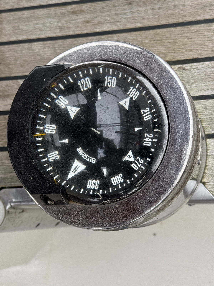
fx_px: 396
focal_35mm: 48
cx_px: 107
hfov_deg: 30.3
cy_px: 143
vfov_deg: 39.7
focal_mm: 6.76
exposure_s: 1/122
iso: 50
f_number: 1.78
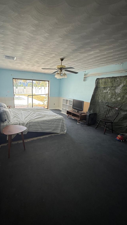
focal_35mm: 16
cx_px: 46
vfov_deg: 99.4
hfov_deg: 65.9
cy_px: 113
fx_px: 96
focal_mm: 2.22
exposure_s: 1/99
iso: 64
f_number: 2.2
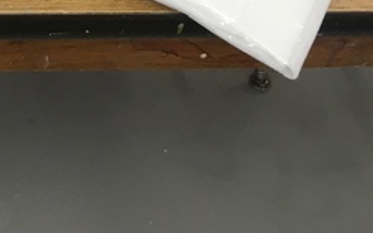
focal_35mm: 126
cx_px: -185
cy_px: -321
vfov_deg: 9.3
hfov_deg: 15.3
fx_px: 1280
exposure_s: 1/30
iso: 25
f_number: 2.2
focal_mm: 4.15
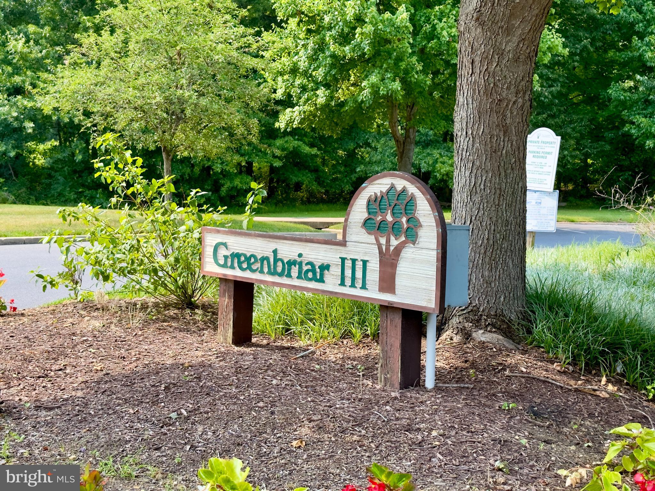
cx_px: 328
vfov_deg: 30.3
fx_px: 908
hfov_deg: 39.7
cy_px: 246
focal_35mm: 48
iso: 64
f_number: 1.78
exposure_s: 1/911
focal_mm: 6.86
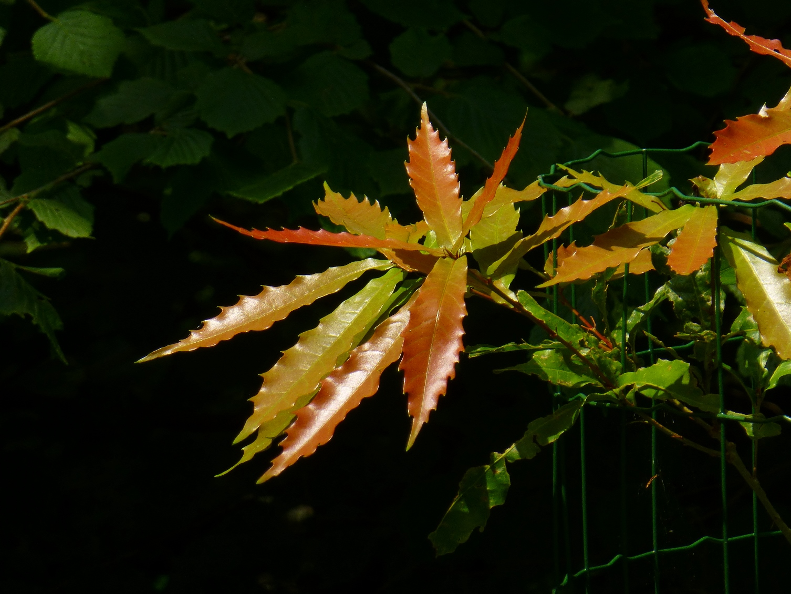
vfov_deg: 3.1
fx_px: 10970
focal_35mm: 480
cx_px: 396
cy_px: 297
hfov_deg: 4.1
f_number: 6.4
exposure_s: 1/250
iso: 100
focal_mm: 86
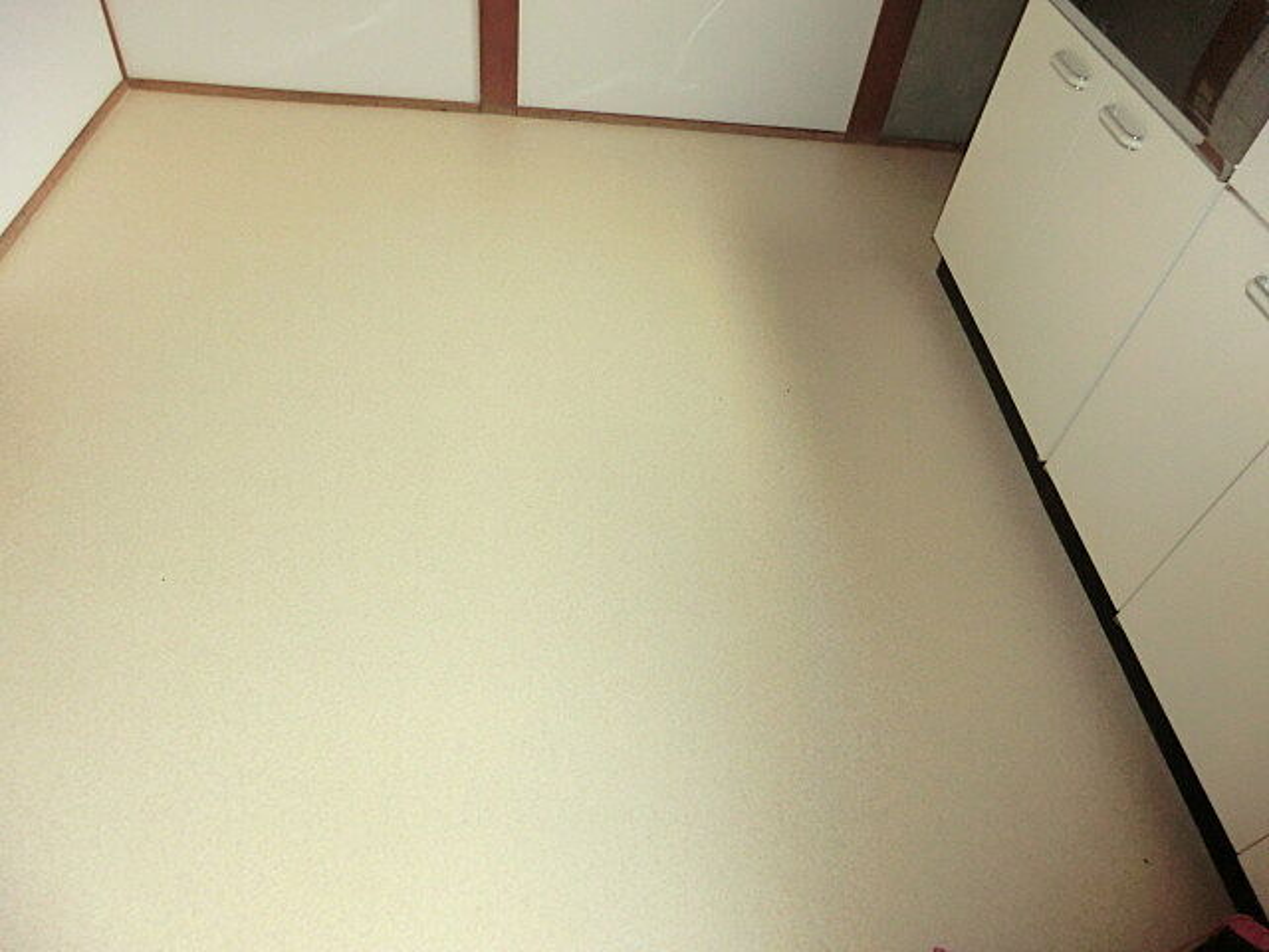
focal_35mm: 24
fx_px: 880
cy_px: 476
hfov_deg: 71.6
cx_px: 634
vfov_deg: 56.8
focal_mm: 4.3
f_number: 3.2
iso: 400
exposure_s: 1/50
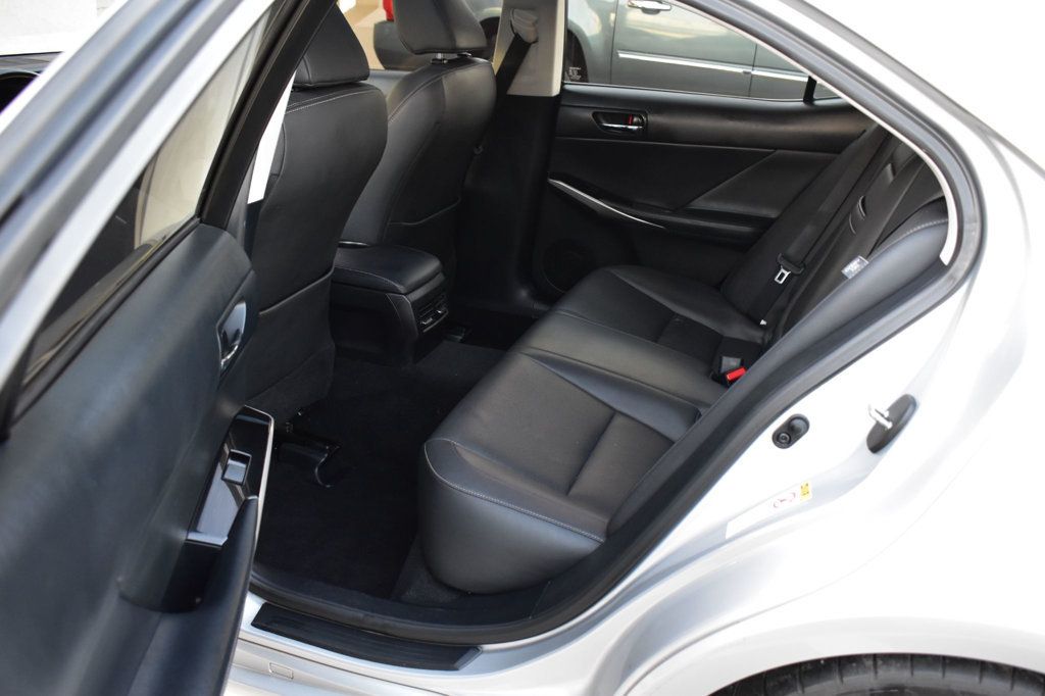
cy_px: 348
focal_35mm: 33
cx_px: 522
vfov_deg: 39.9
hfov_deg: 57.2
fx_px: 958
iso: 1600
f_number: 5
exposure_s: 1/15
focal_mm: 22
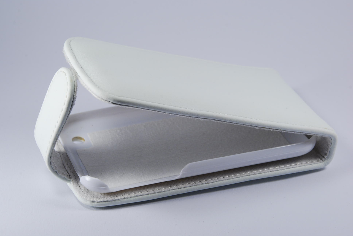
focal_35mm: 99
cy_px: 118
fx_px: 972
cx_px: 176
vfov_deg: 13.9
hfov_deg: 20.6
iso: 320
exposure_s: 1/40
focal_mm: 66
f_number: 14
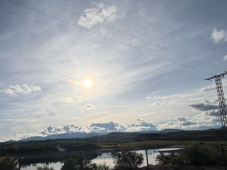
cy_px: 120
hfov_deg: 65.3
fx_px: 170
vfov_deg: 51.6
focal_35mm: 26
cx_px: 73
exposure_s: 1/11905
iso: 40
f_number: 2.2
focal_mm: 2.22
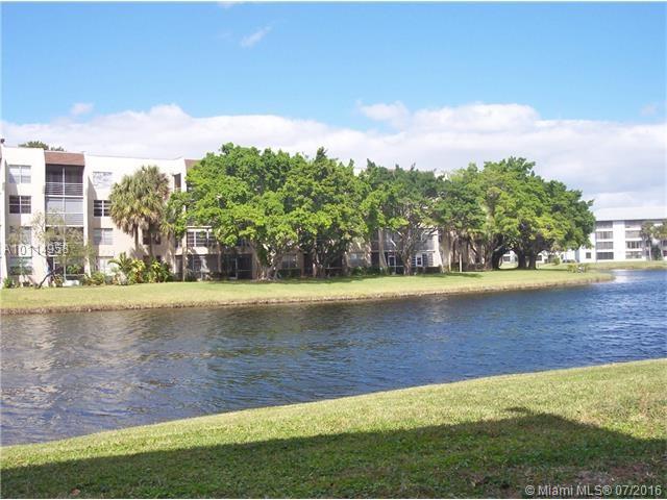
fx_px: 732
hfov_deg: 49.0
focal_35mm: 38
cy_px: 250
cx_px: 334
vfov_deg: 37.7
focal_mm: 8
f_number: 4.8
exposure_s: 1/500
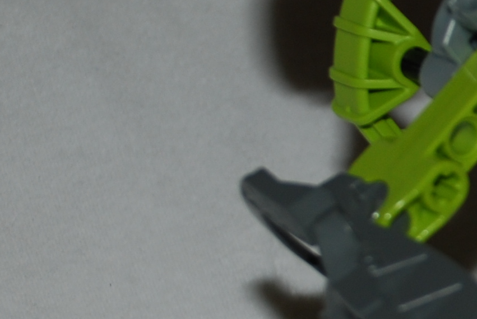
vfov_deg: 5.0
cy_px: 280
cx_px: 827
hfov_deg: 7.3
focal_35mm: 273
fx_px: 3622
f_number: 4.5
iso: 100
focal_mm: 40
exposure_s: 1/125
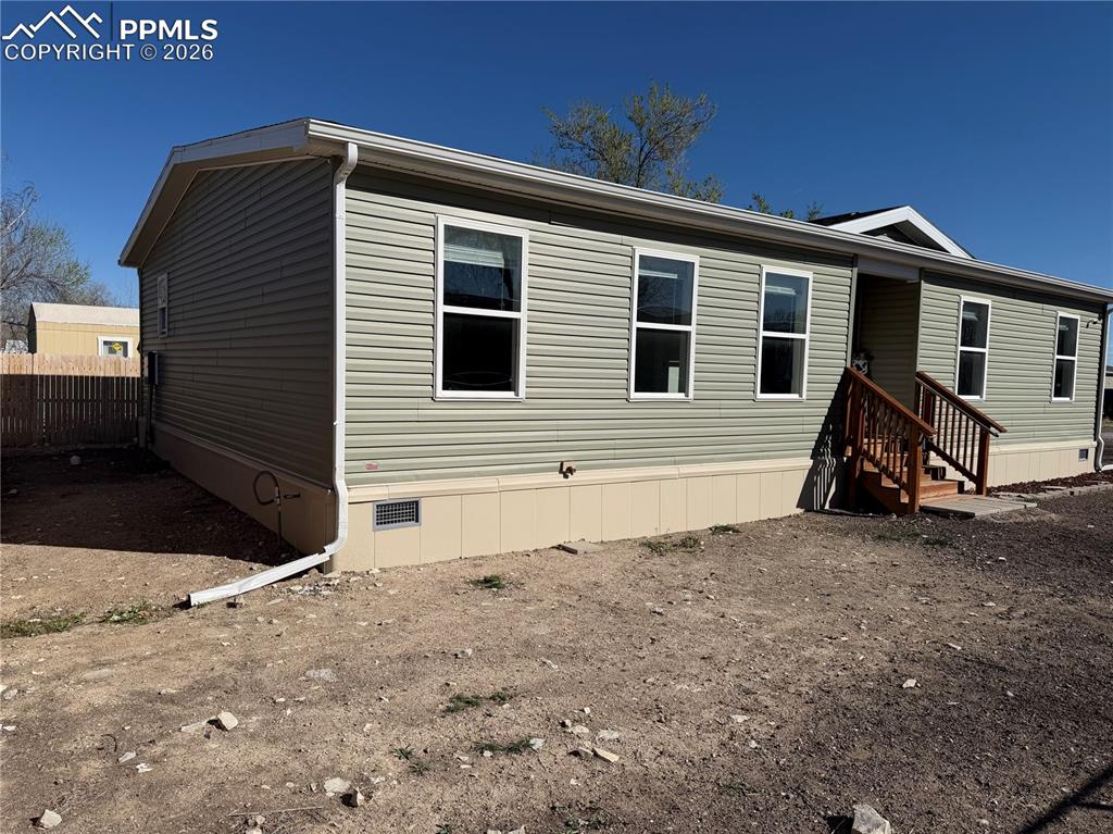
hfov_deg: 71.6
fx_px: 771
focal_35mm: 24
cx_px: 556
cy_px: 417
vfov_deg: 56.8
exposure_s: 1/11905
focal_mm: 6.76
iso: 80
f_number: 1.78
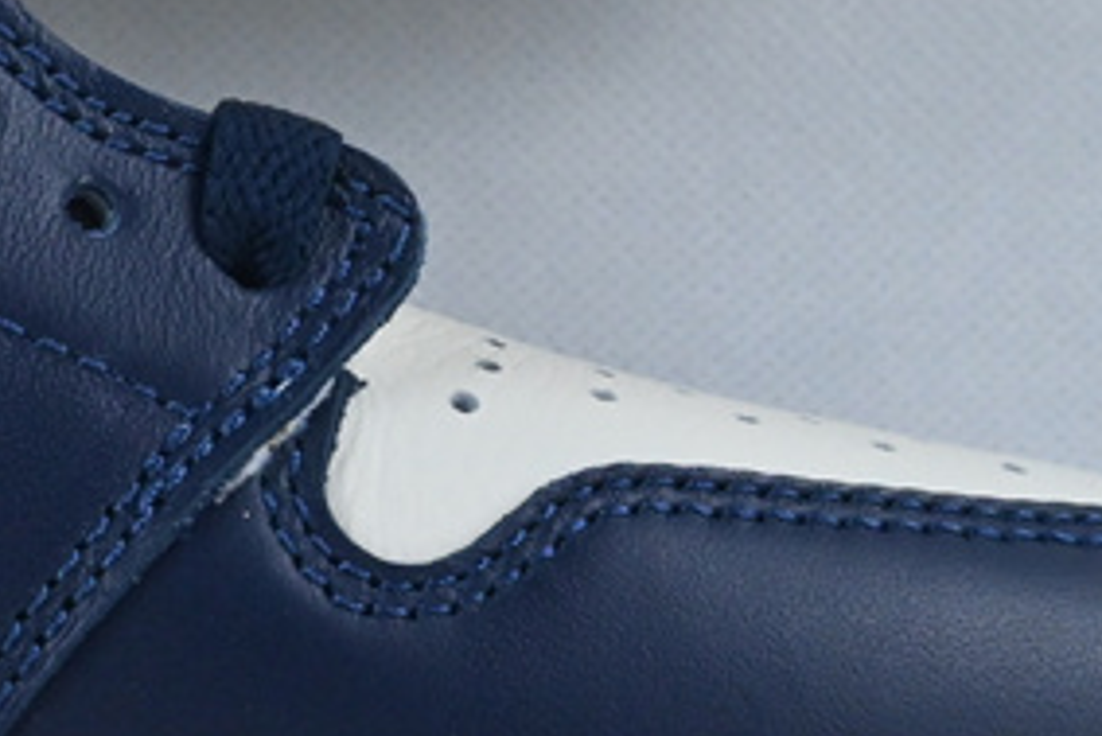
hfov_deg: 8.6
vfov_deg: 5.9
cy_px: 304
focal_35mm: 235
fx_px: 7201
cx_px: -440
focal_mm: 37
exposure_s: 1/160
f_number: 10
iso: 1000
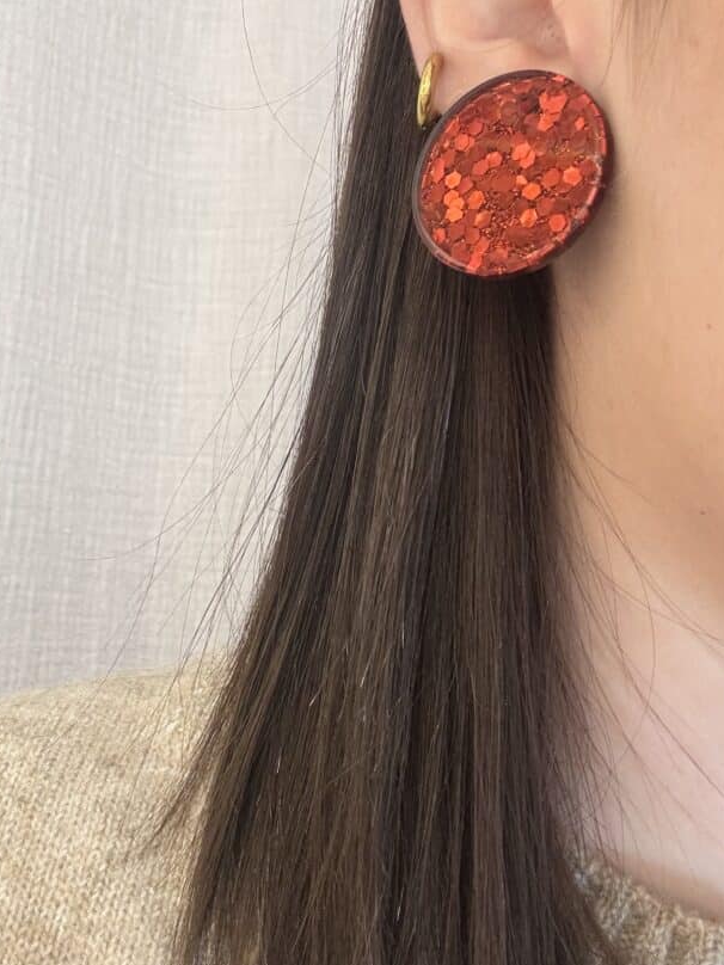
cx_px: 297
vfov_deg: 48.6
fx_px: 1060
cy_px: 381
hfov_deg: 37.6
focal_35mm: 38
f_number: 1.9
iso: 100
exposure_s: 1/50
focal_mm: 2.69
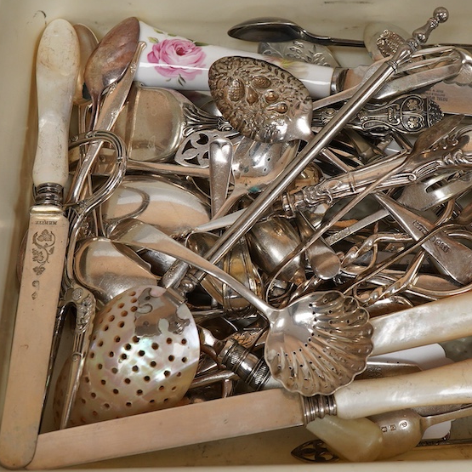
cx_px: 333
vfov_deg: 27.7
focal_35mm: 62
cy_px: 224
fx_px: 956
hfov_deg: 27.5
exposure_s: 1/125
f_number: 10
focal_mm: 30
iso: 1250
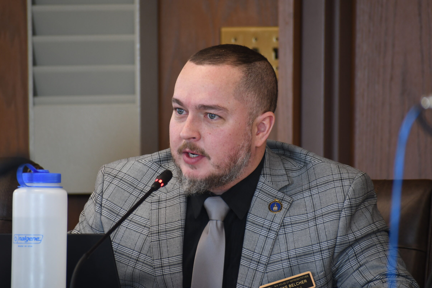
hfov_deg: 4.6
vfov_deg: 3.1
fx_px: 5376
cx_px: 212
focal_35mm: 448
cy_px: 142
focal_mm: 280
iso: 640
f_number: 6.3
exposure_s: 1/30
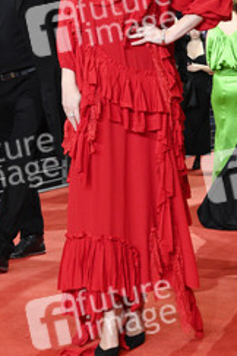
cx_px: 143
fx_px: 908
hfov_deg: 14.9
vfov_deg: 22.0
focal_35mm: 92
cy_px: 95
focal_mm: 56
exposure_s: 1/200
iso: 5000
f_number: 5.6
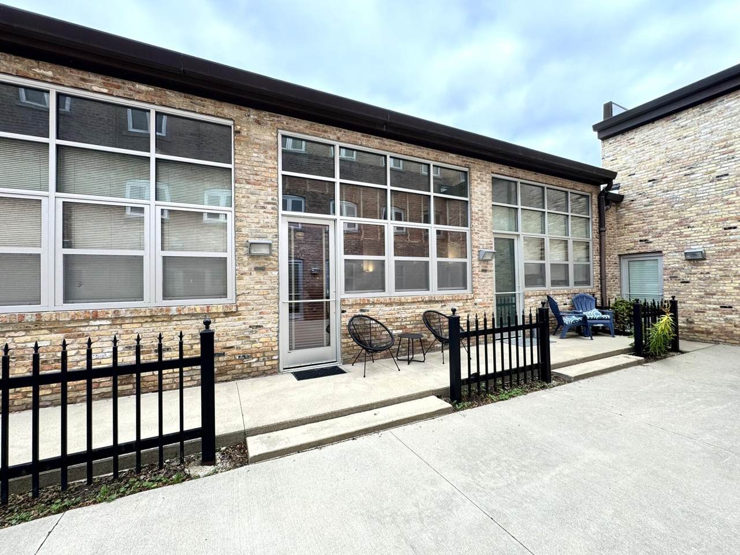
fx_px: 299
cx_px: 370
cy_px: 278
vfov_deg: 85.7
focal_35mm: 14
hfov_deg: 102.1
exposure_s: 1/335
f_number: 2.2
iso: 40
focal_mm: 2.22
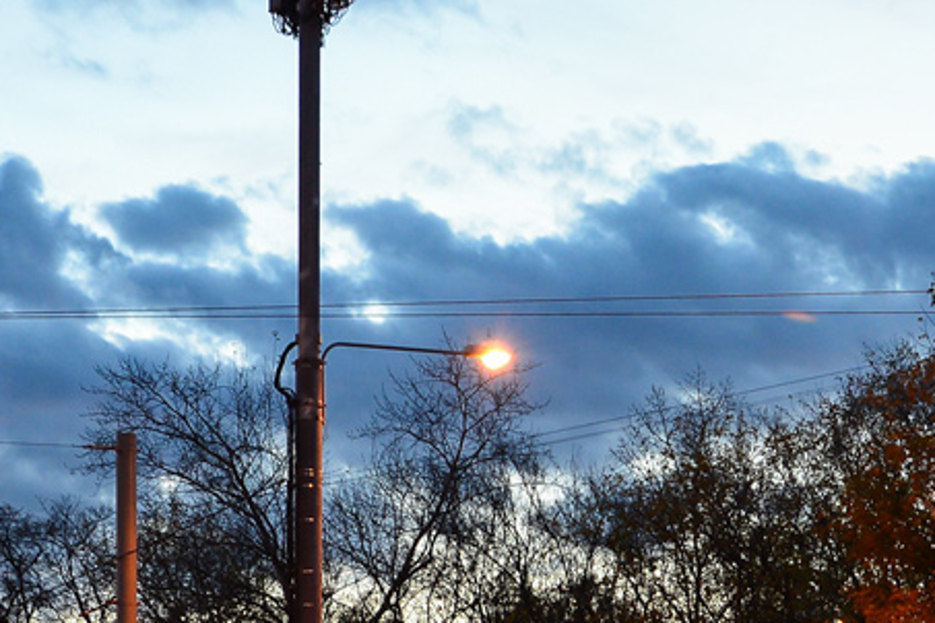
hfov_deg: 20.5
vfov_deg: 13.5
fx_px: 2579
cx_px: 514
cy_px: 699
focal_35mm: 99
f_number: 5
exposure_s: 1/10
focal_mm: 25
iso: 400
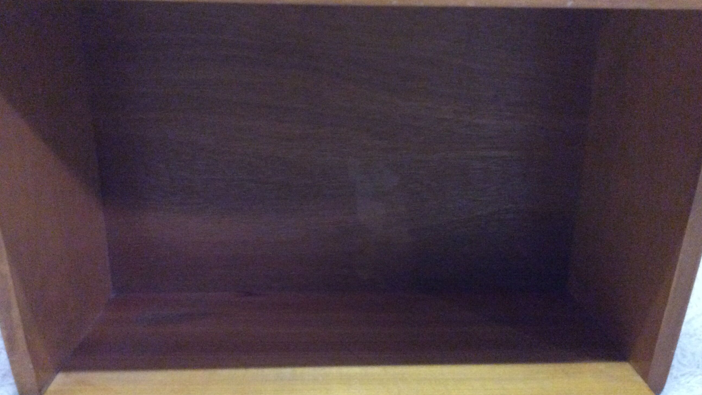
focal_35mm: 35
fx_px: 651
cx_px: 352
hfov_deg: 56.6
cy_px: 207
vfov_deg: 33.7
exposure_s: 1/17
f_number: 2.4
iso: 500
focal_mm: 3.3
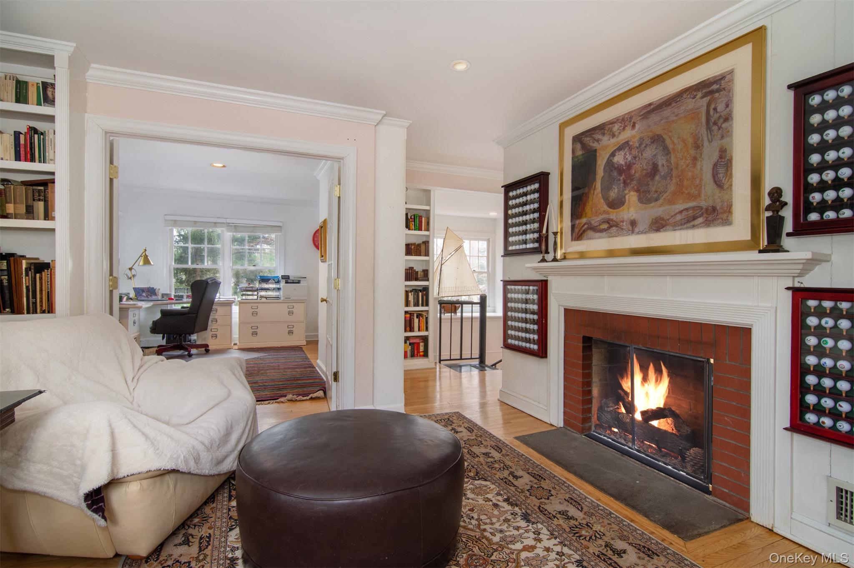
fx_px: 391
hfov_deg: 95.0
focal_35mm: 16
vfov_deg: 72.0
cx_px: 427
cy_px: 284
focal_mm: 11
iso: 640
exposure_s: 1/40
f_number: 11
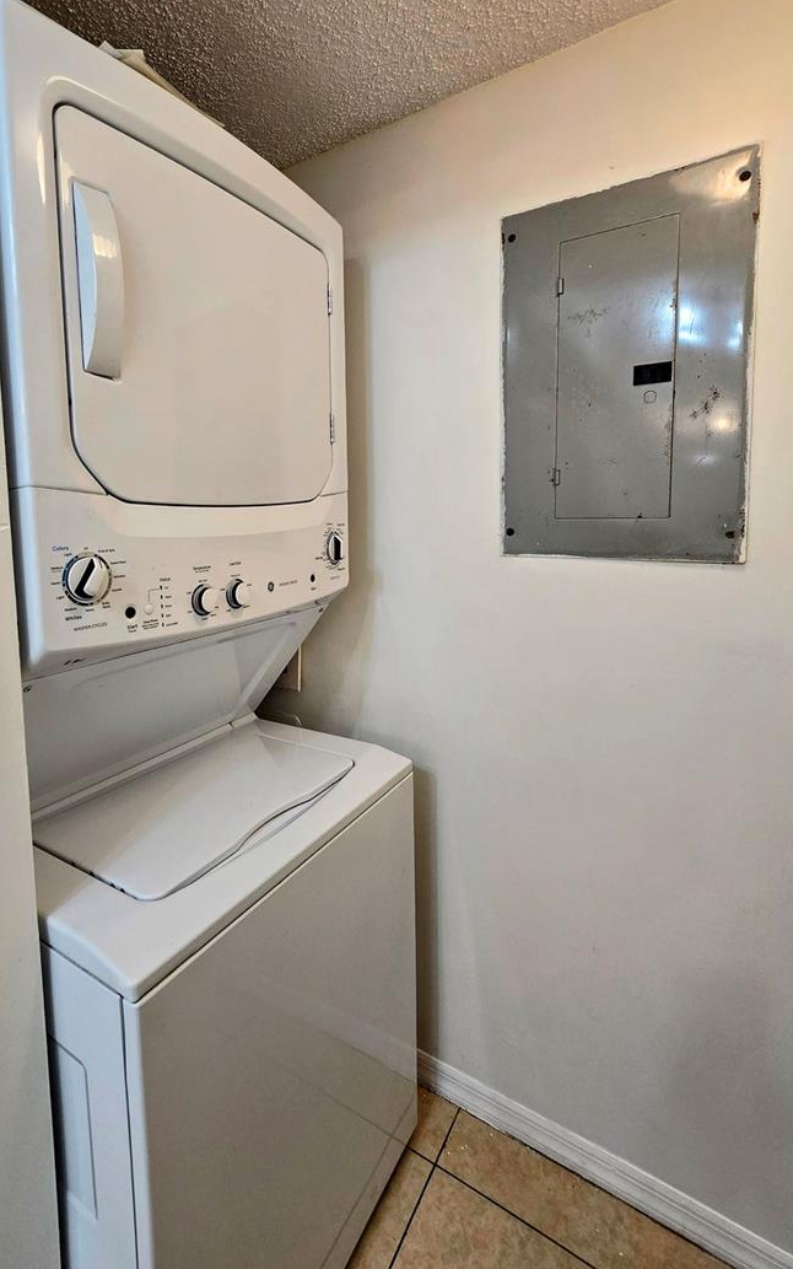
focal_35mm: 16
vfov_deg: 97.3
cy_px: 554
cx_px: 315
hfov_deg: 70.5
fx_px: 553
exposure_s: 1/60
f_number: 2.2
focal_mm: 2.2
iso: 100
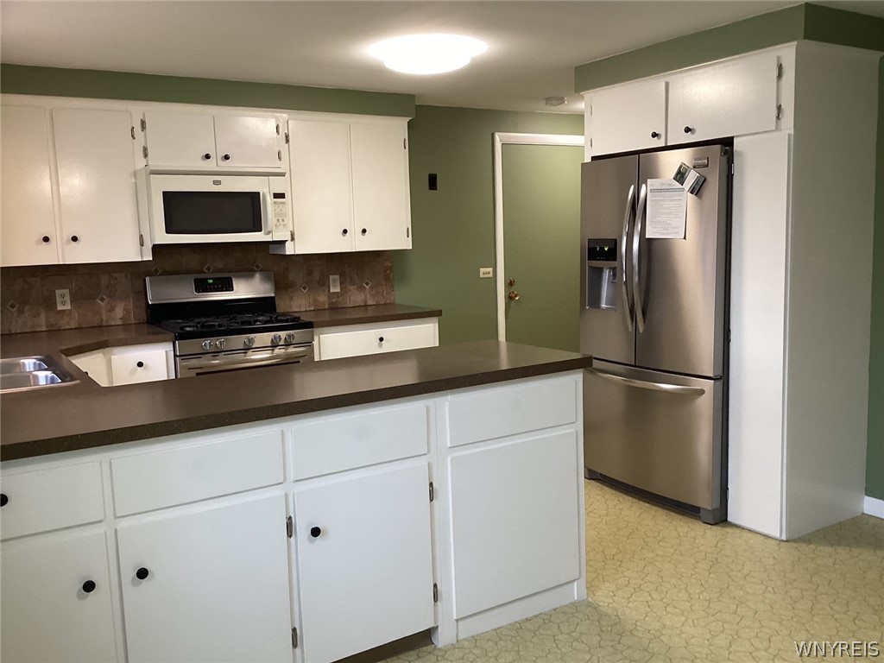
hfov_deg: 58.4
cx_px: 442
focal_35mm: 31
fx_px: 792
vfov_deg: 45.4
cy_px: 332
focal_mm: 3.3
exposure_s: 1/60
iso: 200
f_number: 2.4
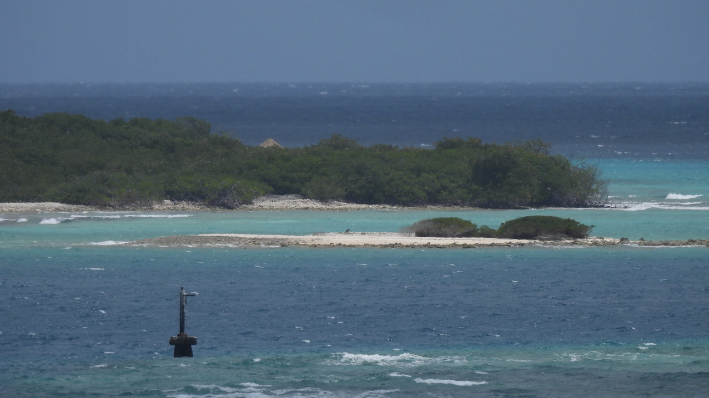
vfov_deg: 1.0
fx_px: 22576
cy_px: 202
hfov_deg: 1.8
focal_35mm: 1201
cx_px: 354
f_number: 5.6
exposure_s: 1/1000
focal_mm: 196
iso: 100
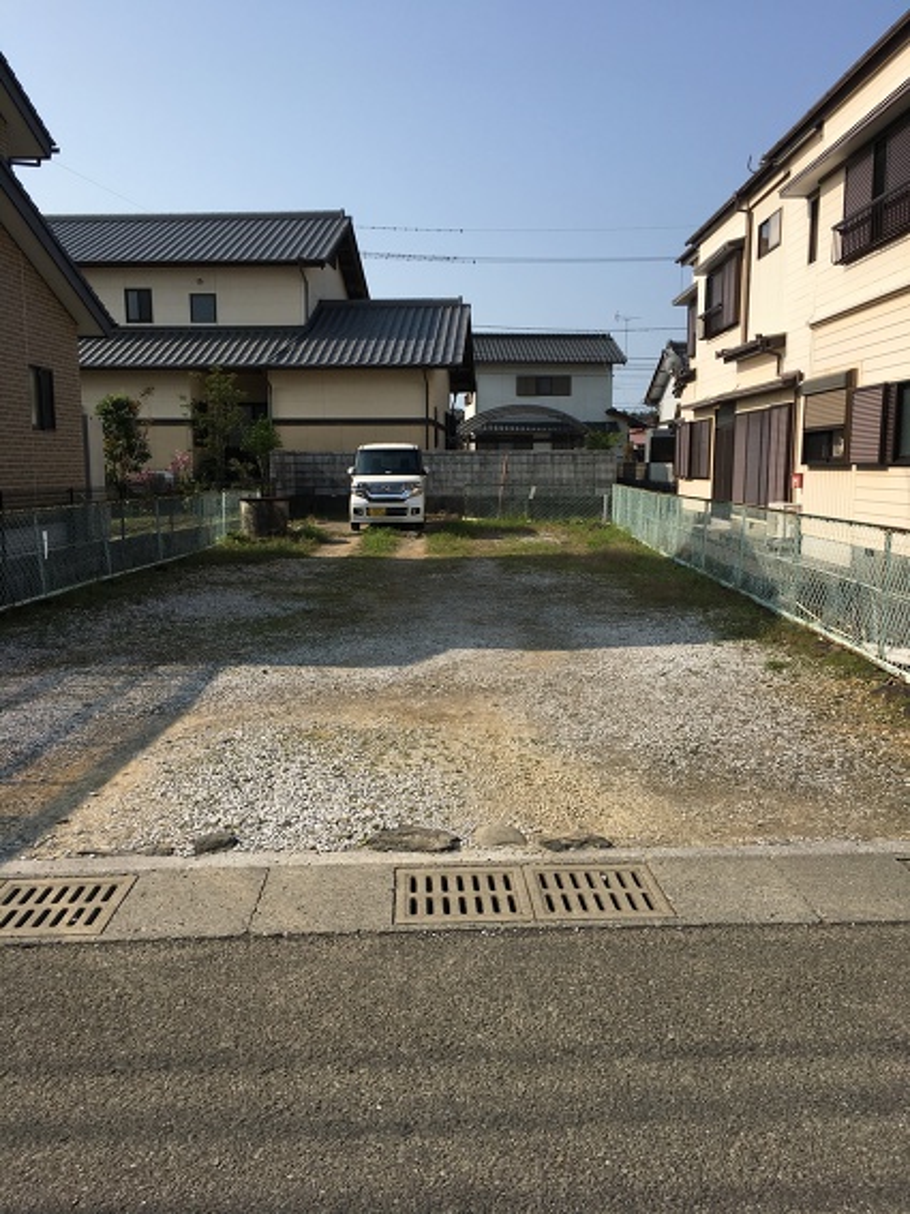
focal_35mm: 29
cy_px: 607
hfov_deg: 48.2
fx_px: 1017
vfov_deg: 61.7
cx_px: 455
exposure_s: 1/1972
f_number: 2.2
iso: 25
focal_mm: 4.15
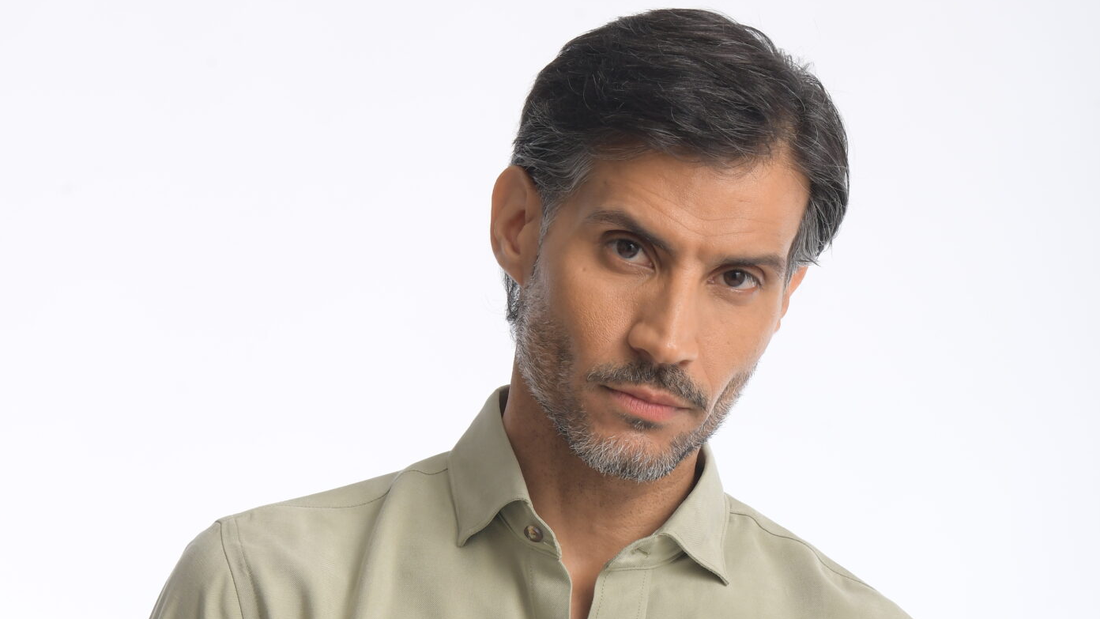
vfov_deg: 5.1
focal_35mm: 235
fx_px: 6854
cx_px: 503
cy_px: 906
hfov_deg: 9.2
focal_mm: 122
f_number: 11
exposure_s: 1/250
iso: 500
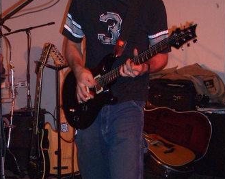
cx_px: 110
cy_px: 90
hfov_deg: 20.8
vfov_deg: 16.7
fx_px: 612
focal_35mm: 92
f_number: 3.5
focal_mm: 10.2
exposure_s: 1/60
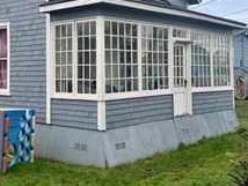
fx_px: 402
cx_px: 72
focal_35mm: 56
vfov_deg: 26.0
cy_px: 62
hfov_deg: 33.8
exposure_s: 1/121
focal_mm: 6.76
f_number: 1.78
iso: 64
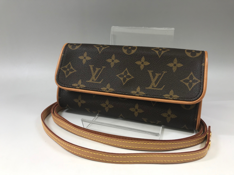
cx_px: 117
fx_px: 189
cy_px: 88
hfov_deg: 63.4
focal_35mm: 28
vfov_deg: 49.7
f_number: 1.8
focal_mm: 3.99
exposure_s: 1/60
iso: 25
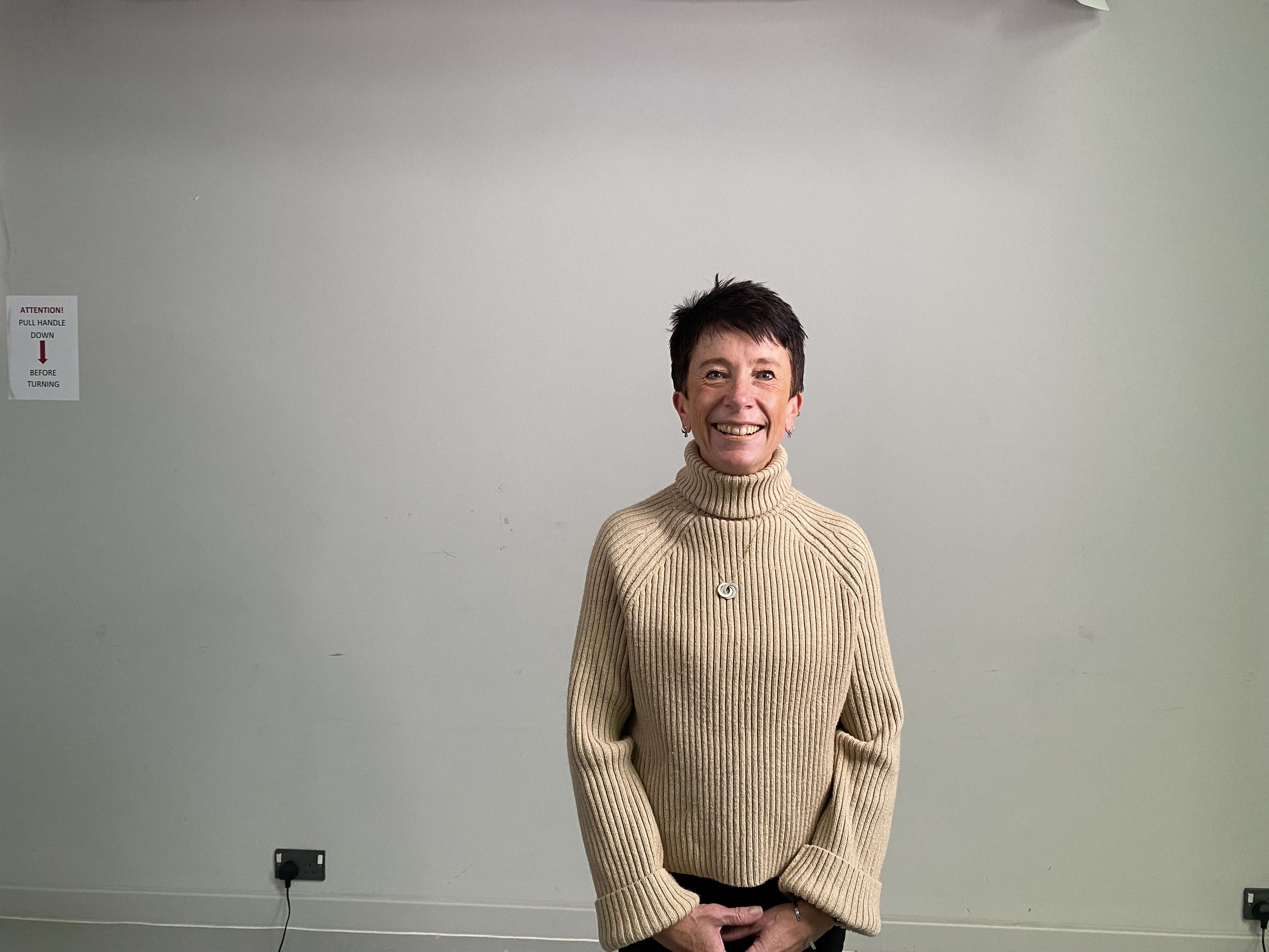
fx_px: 953
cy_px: 476
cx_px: 634
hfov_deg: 67.3
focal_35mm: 26
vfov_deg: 53.1
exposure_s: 1/90
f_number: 1.8
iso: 125
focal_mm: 4.25
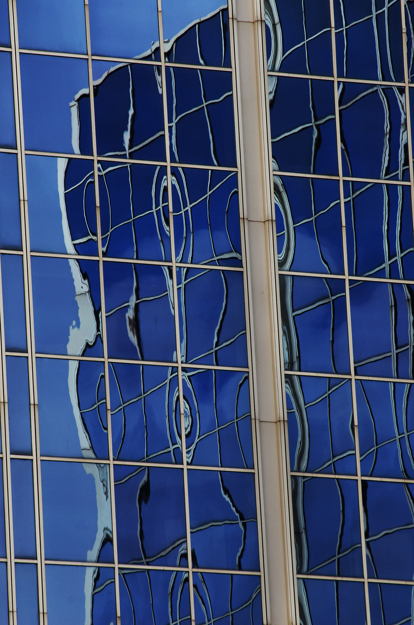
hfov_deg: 3.0
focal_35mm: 450
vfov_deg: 4.6
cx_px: 207
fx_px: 7799
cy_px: 312
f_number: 8
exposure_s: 1/250
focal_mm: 300
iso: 400
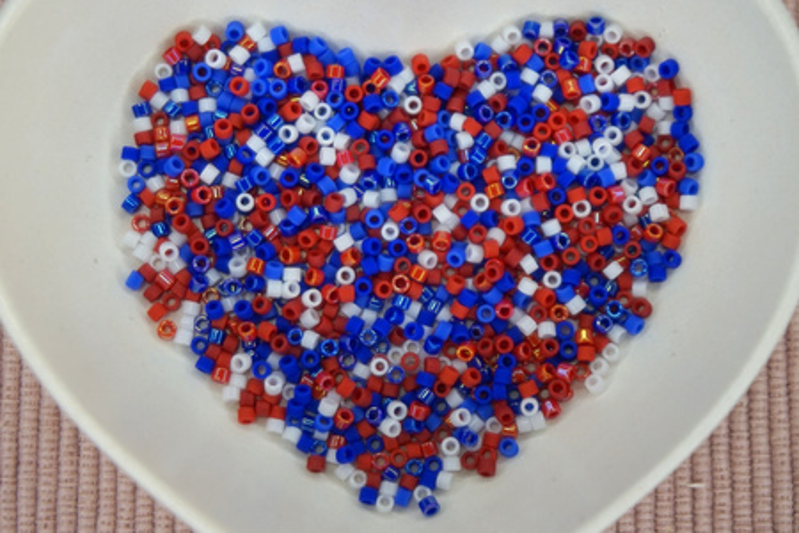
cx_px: 400
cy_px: 266
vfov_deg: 21.1
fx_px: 1431
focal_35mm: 64
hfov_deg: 31.2
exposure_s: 1/80
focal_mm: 43
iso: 500
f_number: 5.6
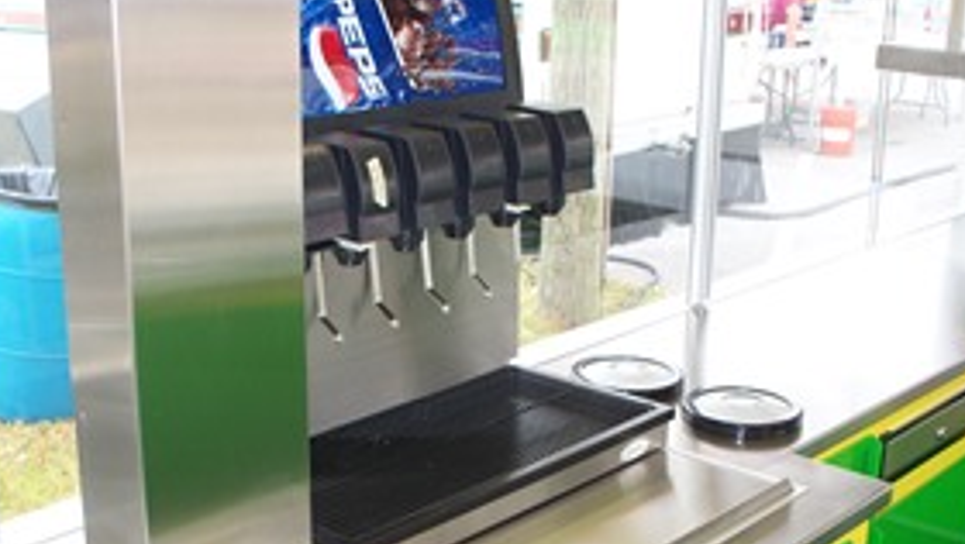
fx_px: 1434
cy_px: 382
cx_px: 427
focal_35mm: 56
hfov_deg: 37.1
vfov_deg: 21.4
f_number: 2.8
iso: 64
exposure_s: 1/100
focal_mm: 7.54
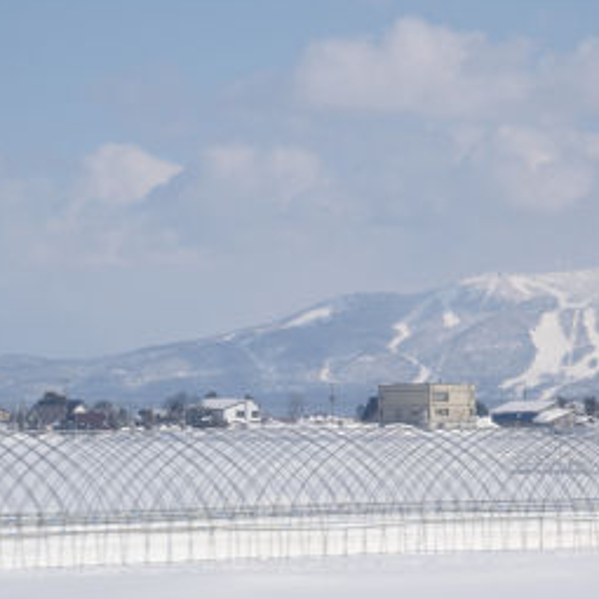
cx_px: 536
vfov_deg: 9.1
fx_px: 3759
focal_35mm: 192
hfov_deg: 9.1
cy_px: 310
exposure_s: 1/180
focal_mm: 120
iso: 200
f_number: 11
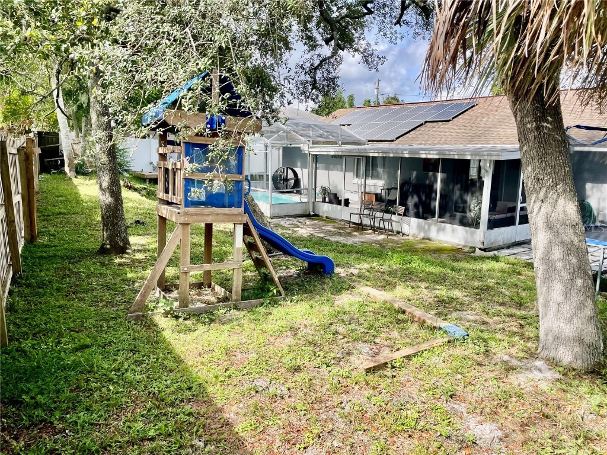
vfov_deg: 53.1
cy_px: 228
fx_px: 456
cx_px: 304
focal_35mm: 26
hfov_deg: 67.3
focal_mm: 4.2
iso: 32
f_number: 1.6
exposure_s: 1/1182
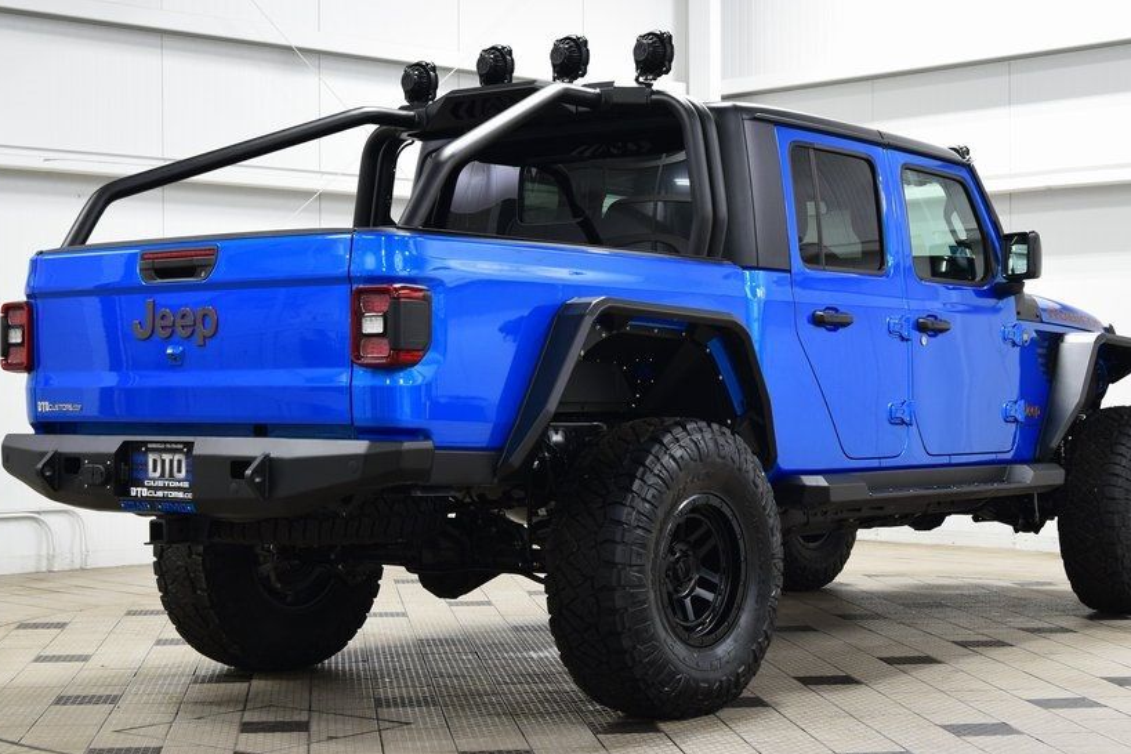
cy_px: 415
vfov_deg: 20.7
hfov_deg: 30.7
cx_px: 601
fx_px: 2062
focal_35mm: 66
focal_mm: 35
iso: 720
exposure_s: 1/15
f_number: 6.3
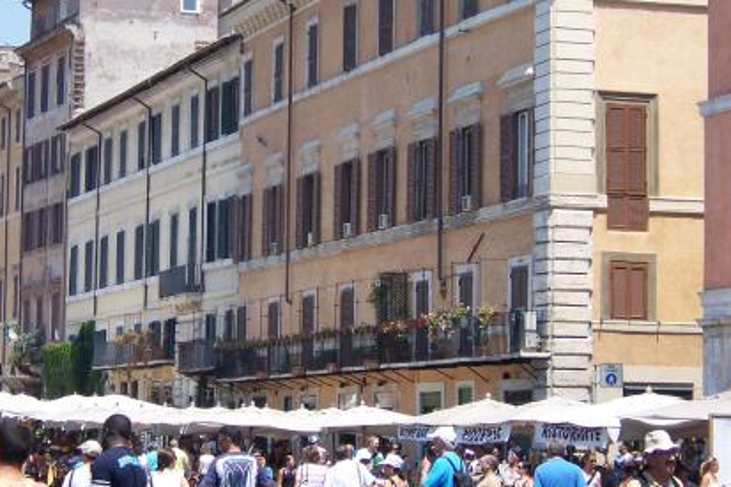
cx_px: 296
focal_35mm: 129
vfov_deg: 10.6
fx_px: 2618
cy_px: 165
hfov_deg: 15.9
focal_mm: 16.6
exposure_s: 1/350
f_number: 4.9
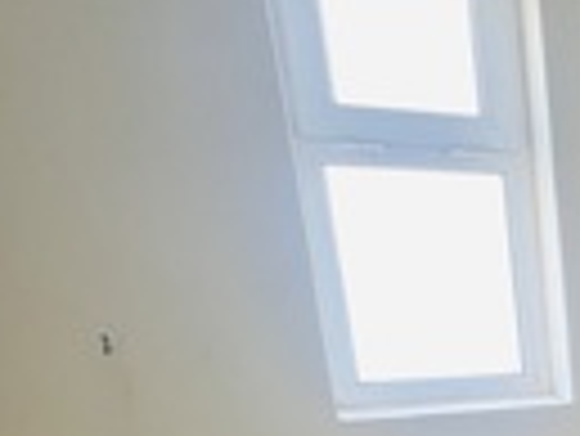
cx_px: 807
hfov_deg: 29.9
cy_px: 519
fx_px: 771
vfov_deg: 27.8
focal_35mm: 46
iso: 320
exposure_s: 1/60
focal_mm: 1.57
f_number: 1.8
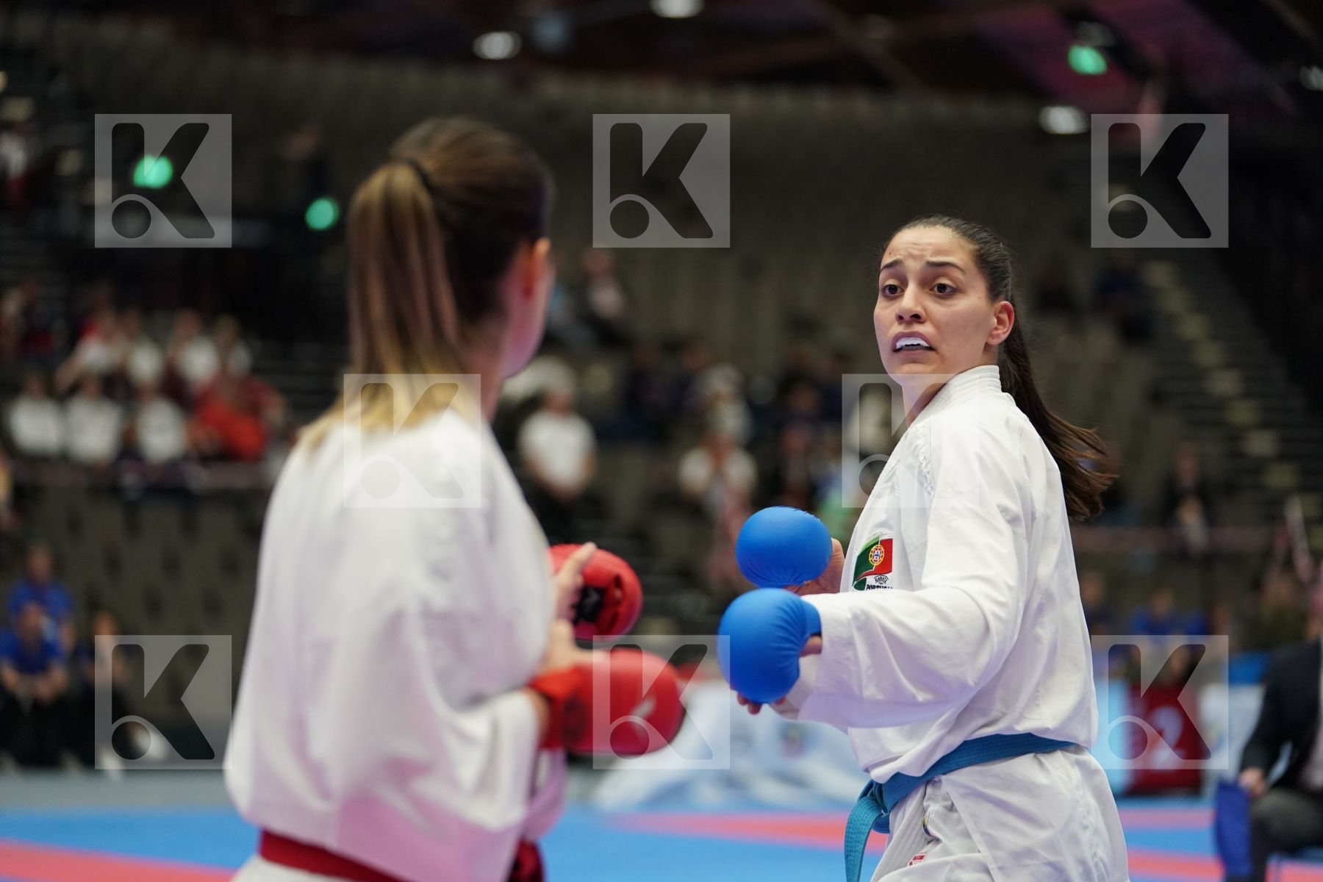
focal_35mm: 121
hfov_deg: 16.9
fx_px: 4446
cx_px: 662
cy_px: 441
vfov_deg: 11.3
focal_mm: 121
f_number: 2.8
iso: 2500
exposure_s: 1/1000
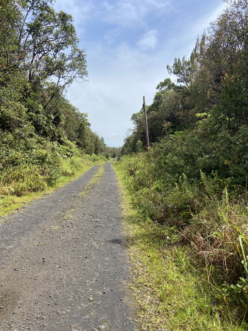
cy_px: 166
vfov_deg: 67.3
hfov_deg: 53.1
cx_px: 124
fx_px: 248
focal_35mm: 26
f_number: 1.8
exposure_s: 1/2410
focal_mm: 4.25
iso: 32
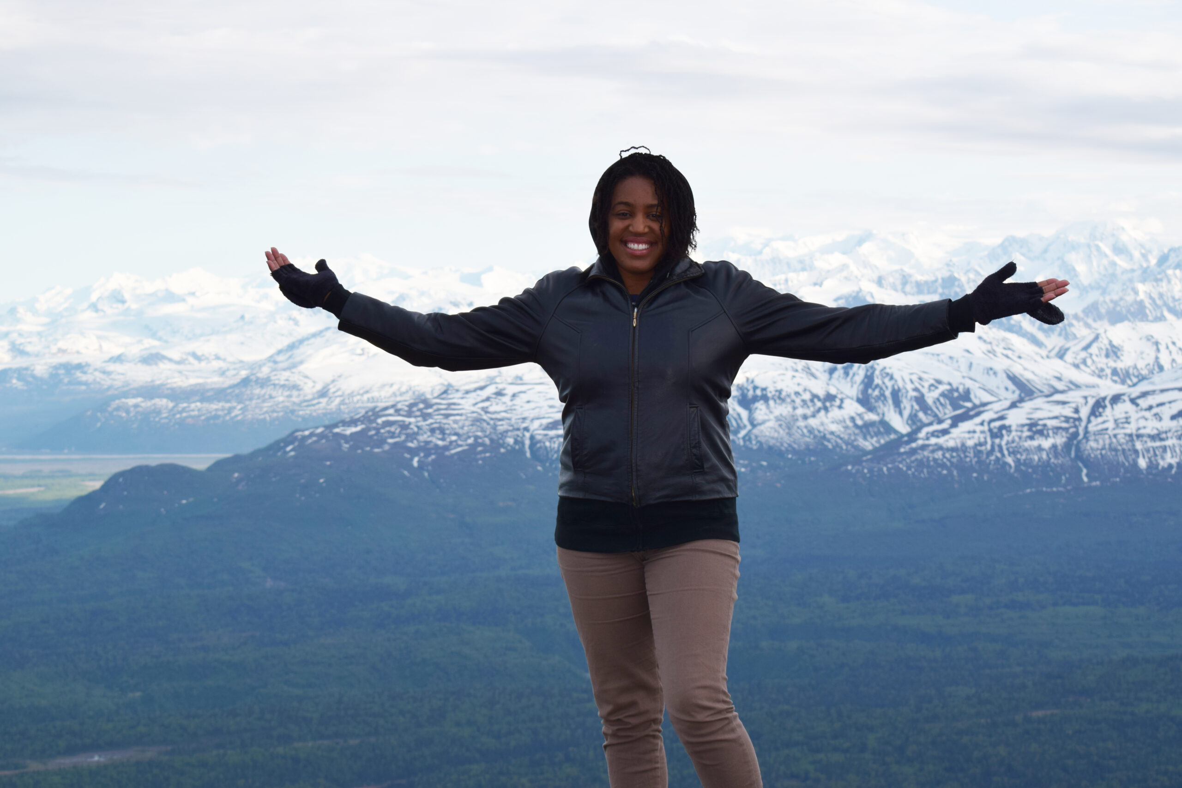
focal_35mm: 82
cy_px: 394
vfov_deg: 16.6
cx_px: 591
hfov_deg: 24.6
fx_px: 2709
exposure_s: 1/200
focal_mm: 55
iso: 100
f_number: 8
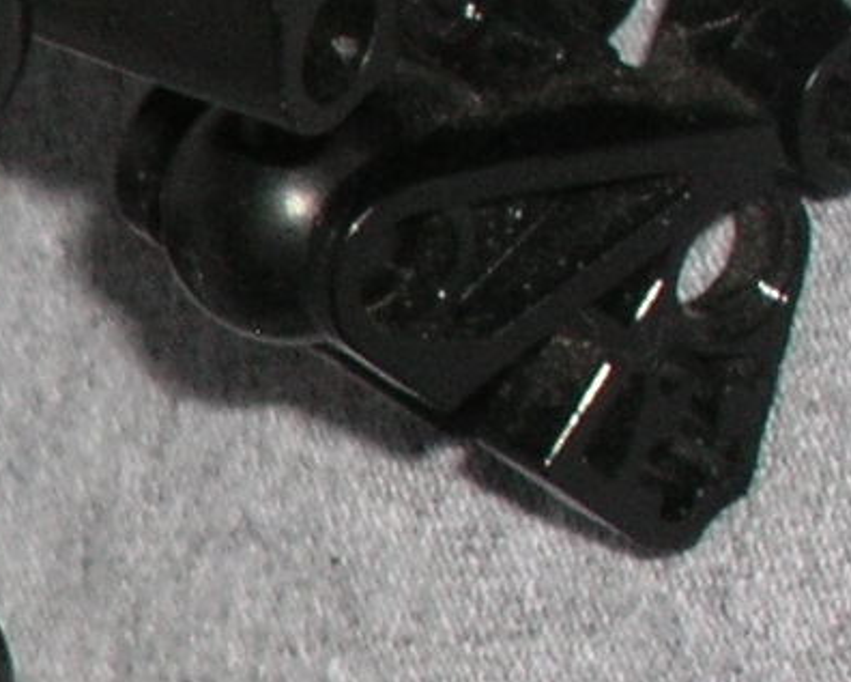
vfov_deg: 4.7
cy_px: 772
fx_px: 8238
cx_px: -976
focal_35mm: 327
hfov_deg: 5.7
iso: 50
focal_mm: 9.6
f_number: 7
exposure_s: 1/60.1
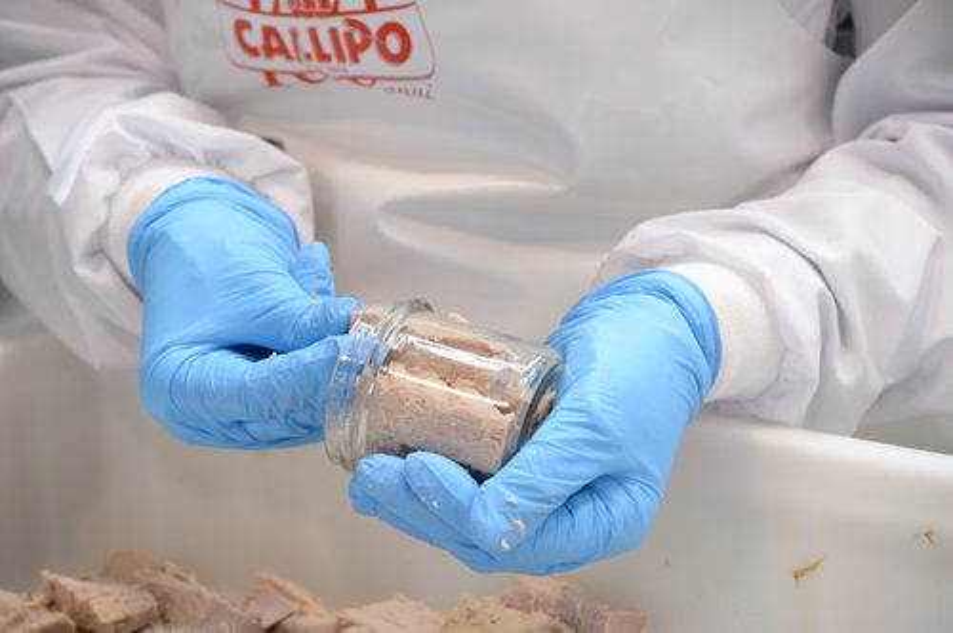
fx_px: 3305
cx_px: 476
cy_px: 316
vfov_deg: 10.9
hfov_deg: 16.4
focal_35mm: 125
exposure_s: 1/125
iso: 1600
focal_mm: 125
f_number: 10
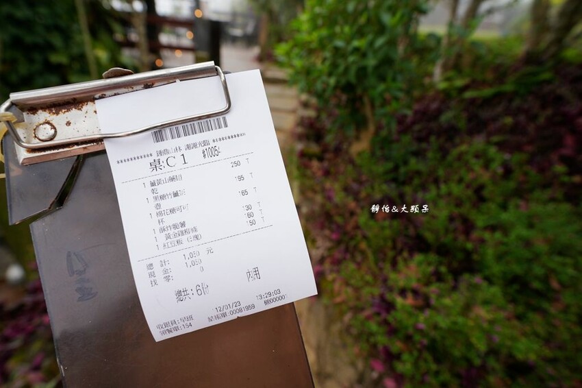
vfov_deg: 70.4
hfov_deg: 93.3
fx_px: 275
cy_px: 194
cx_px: 291
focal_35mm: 17
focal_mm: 17
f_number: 5
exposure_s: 1/100
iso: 100
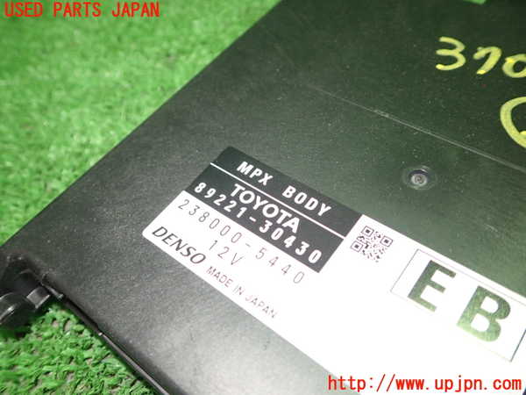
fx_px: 456
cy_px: 198
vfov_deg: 46.8
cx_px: 263
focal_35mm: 30
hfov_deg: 60.0
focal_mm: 5.4
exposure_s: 1/30
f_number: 2.3
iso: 250
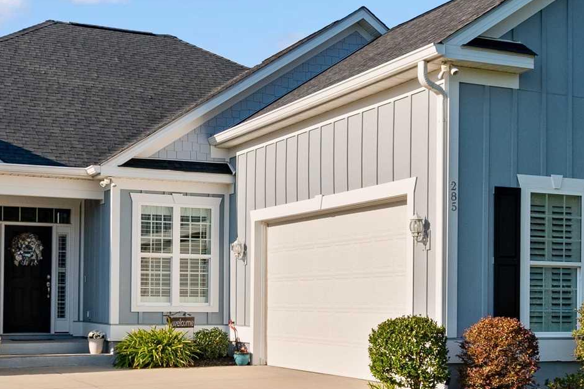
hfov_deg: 33.9
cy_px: 287
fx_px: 957
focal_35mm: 59
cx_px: 288
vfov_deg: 22.8
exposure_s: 1/160
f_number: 6.3
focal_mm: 12
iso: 100
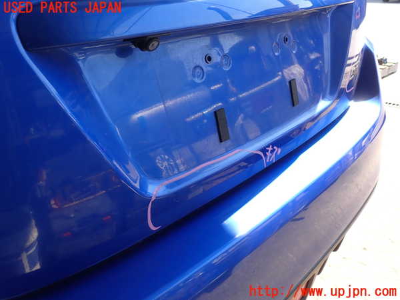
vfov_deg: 46.8
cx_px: 200
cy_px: 150
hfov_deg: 60.0
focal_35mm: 30
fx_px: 347
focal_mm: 5.4
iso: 100
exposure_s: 1/160
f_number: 3.2
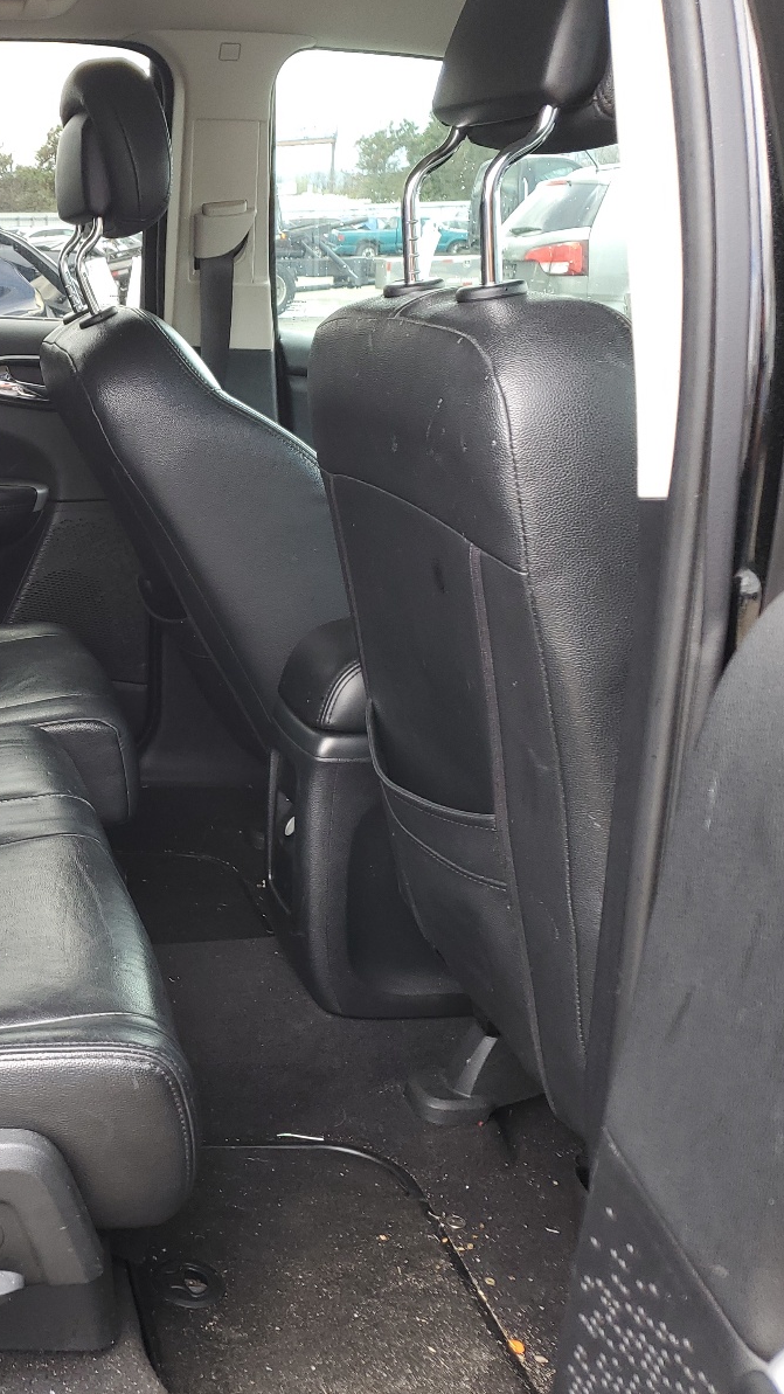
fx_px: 1404
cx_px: -74
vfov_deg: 52.8
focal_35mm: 38
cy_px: 698
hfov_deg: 28.4
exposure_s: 1/130
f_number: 1.5
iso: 50
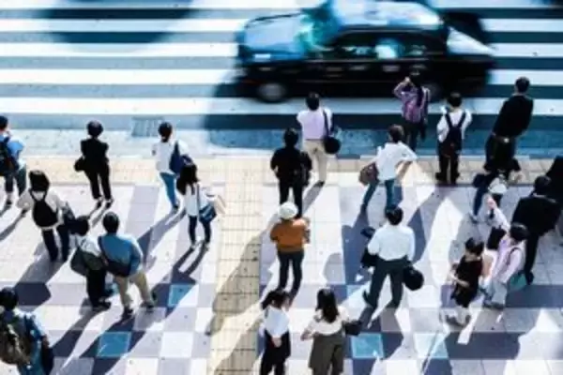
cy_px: 188
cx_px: 282
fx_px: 704
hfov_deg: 43.6
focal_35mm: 45
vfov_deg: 29.9
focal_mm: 45
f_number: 22
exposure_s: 1/10
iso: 100
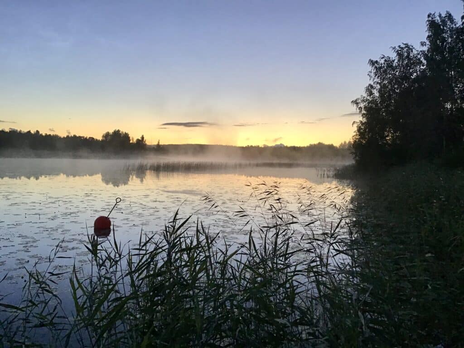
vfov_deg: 45.4
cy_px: 174
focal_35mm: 31
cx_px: 232
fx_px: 416
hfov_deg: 58.4
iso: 64
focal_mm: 3.3
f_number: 2.4
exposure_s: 1/33
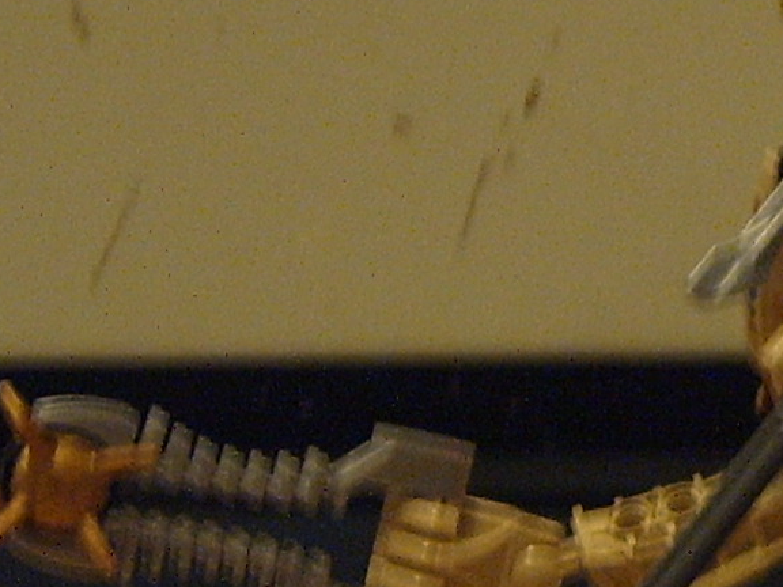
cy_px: 366
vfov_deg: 10.2
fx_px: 3302
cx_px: 953
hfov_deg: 13.1
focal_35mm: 146
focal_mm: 6.2
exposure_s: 1/3
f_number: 2.9
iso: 141
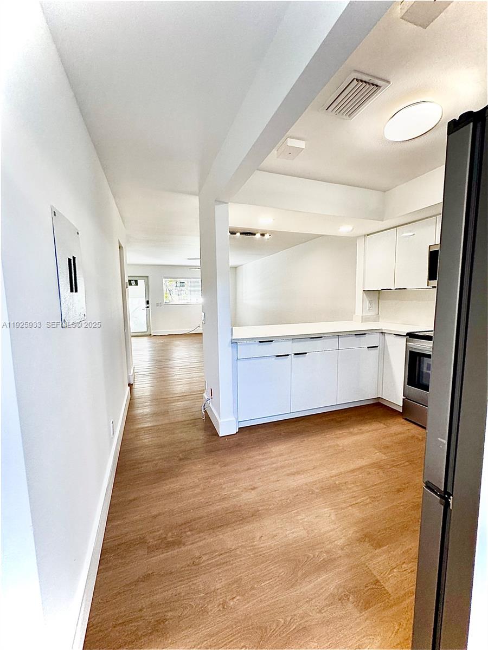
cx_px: 244
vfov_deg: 102.1
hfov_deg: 85.7
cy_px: 325
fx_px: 263
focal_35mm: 14
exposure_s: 1/120
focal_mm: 2.22
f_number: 2.2
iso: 160
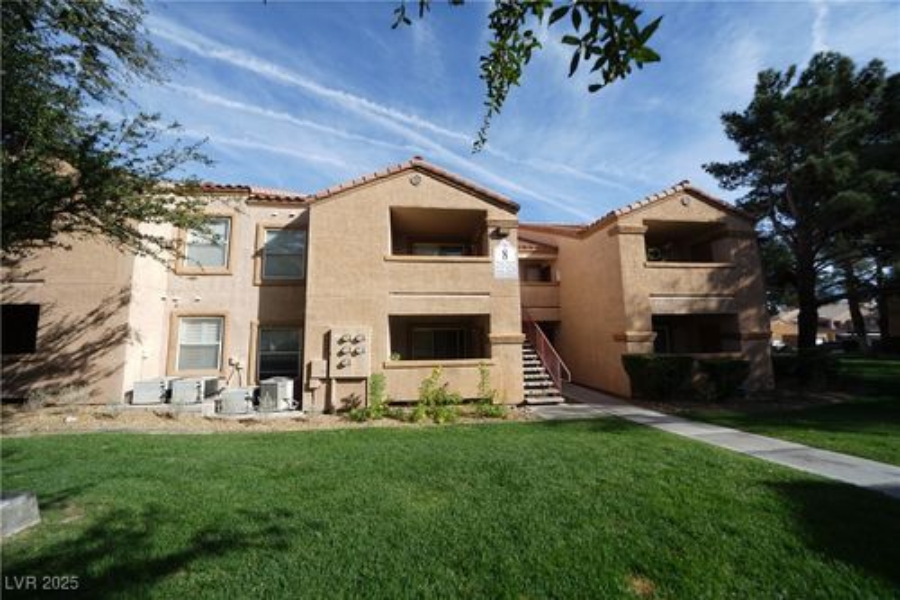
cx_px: 450
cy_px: 300
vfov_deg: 90.0
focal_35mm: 12
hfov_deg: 112.6
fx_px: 300
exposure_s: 1/125
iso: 50
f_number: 7.1
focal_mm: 12
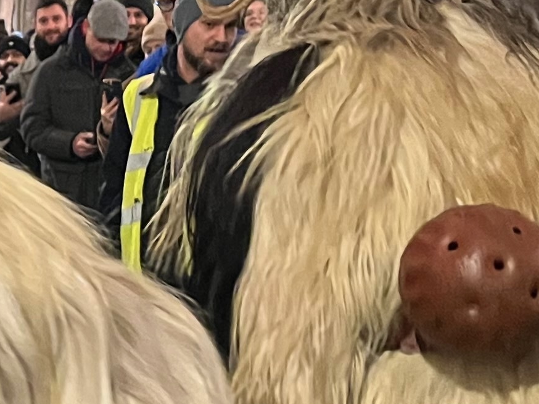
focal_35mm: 120
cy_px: 348
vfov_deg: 12.3
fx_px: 1868
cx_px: -284
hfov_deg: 15.1
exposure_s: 1/33
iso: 500
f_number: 1.6
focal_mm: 5.1
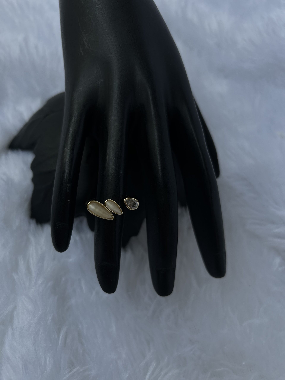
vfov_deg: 67.3
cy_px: 190
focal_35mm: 26
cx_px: 142
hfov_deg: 53.1
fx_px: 285
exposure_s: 1/121
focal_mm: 5.7
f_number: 1.5
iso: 64
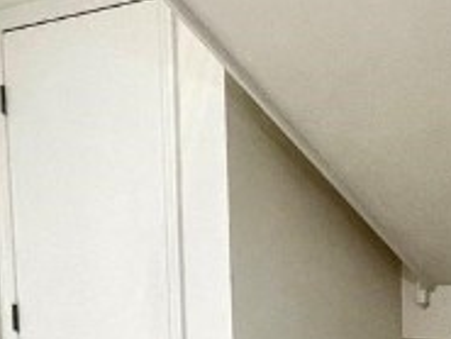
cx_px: 271
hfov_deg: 27.0
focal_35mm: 72
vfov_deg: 19.7
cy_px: 361
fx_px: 939
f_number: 1.8
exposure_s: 1/120
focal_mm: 1.57
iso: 250
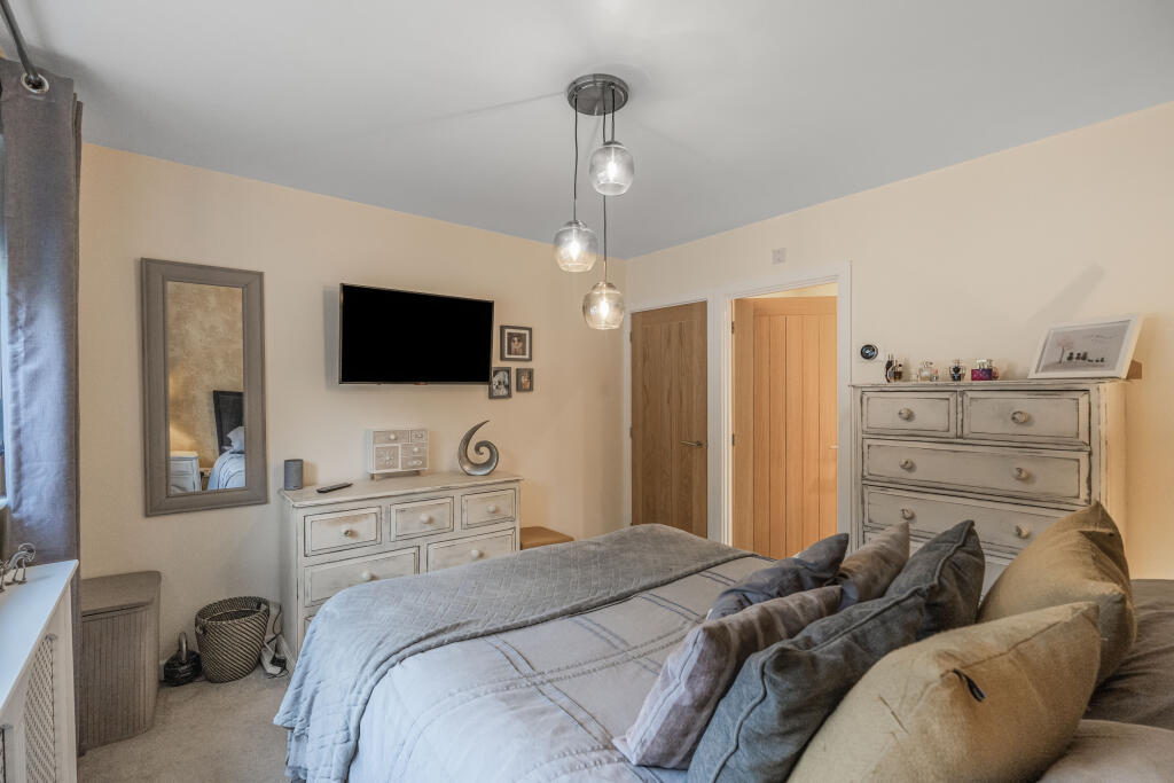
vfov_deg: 73.8
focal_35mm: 16
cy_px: 392
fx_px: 522
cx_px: 587
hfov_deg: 96.7
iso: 1000
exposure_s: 1/60
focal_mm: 16
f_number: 6.3
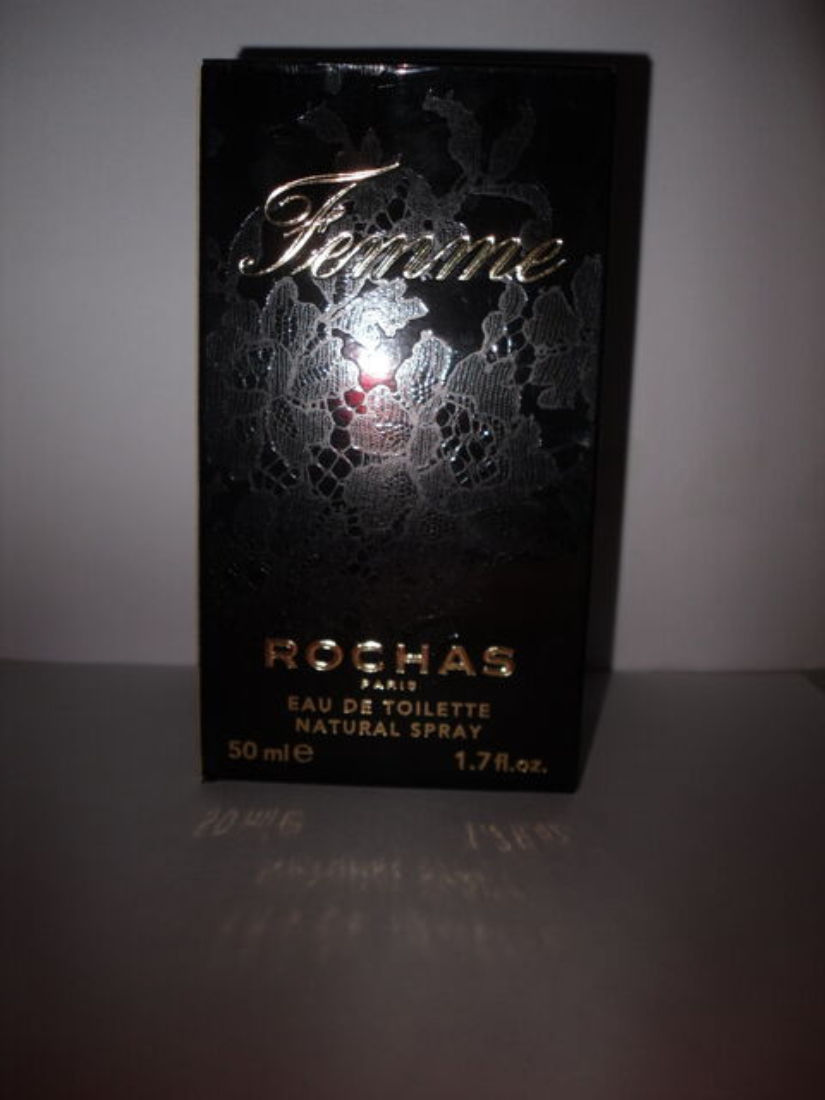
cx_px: 412
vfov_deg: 52.6
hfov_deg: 40.7
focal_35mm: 35
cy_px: 550
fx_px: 1112
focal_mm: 6.3
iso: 80
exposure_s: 1/45
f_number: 7.6
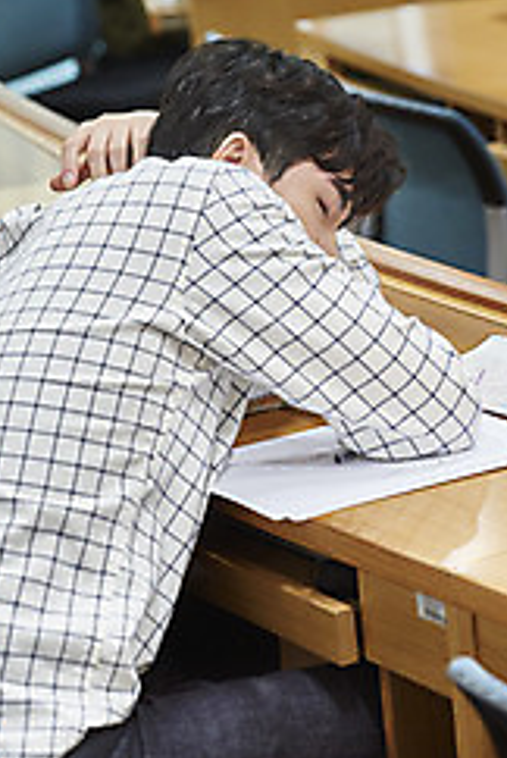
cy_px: 294
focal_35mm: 162
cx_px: 199
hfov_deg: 8.5
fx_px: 3412
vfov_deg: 12.7
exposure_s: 1/200
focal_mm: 98
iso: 1600
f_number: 3.5
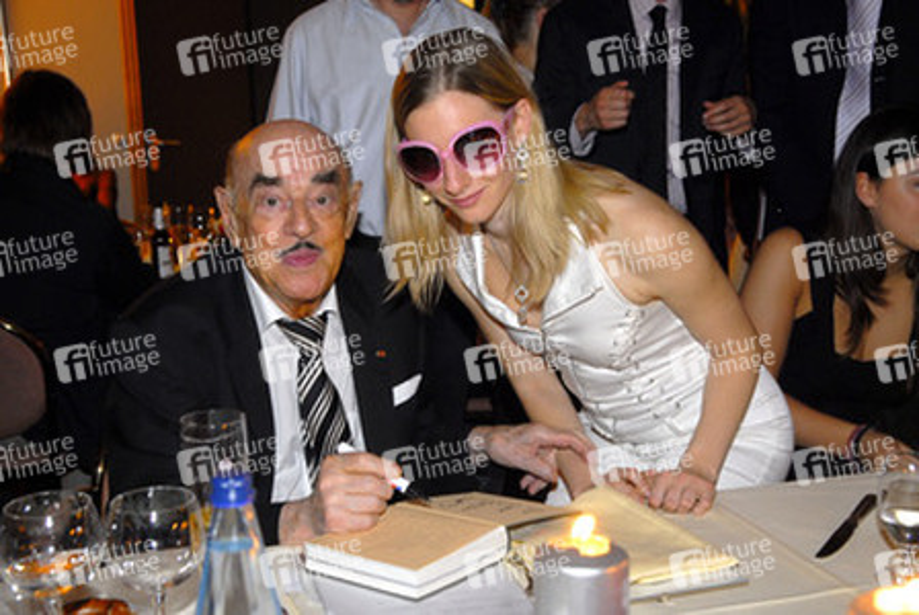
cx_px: 460
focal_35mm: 51
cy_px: 308
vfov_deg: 26.6
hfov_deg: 38.8
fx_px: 1304
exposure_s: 1/20
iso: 320
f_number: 4.5
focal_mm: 34
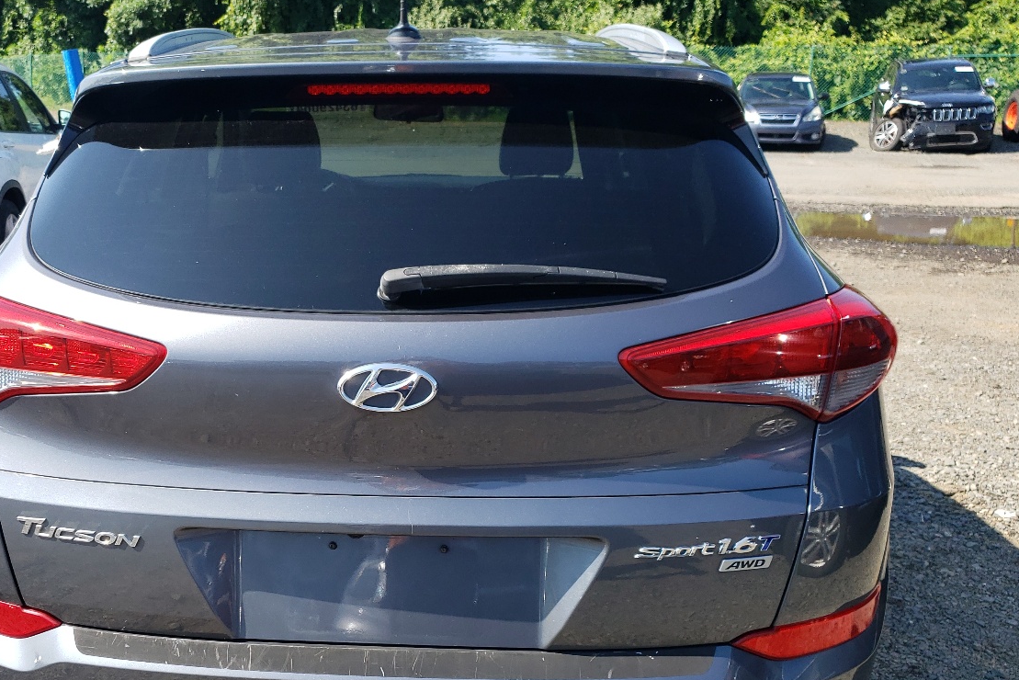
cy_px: 442
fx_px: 1104
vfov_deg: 34.0
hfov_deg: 49.1
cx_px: 392
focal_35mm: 39
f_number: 1.5
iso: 50
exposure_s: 1/1111
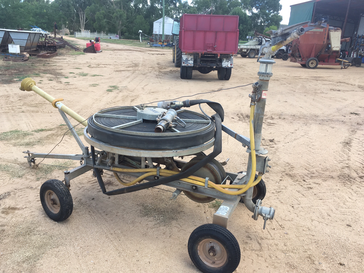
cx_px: 182
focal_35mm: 29
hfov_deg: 61.7
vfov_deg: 48.2
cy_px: 136
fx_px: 305
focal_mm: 4.15
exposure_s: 1/405
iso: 25
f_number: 2.2
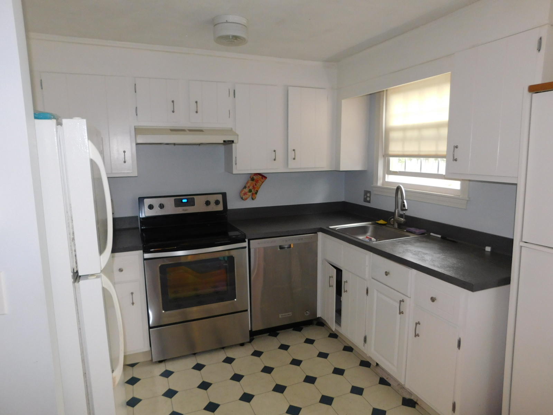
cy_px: 208
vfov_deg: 58.9
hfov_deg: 73.9
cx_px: 276
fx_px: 367
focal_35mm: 23
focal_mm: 4
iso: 200
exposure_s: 1/30
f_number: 3
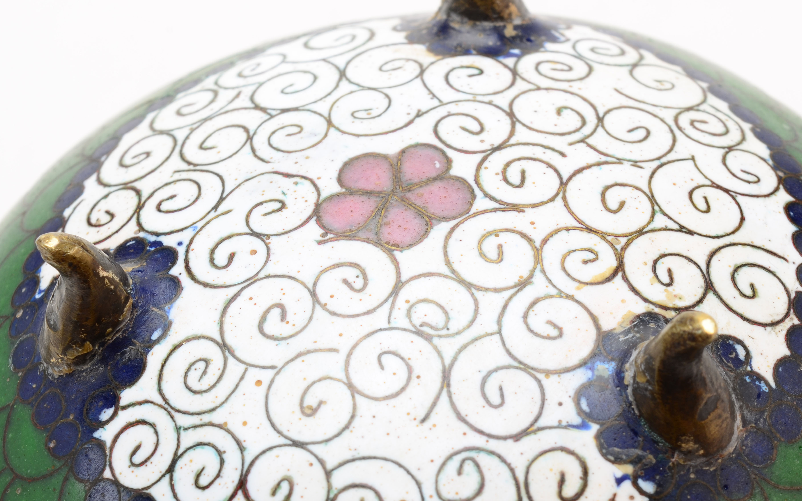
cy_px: 269
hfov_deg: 19.3
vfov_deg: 12.1
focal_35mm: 108
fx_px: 2361
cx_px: 430
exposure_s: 1/160
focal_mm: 52
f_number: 20
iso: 100
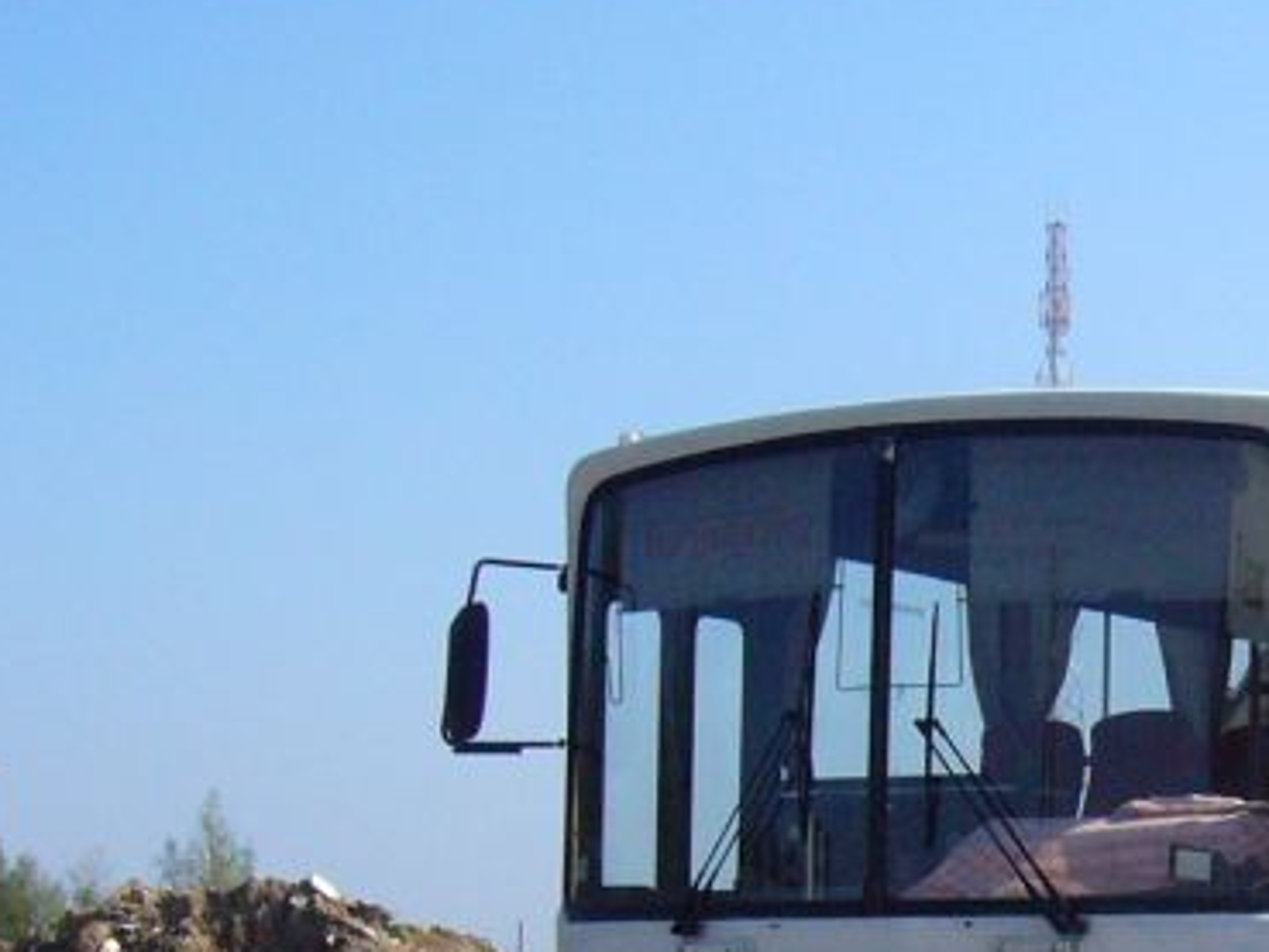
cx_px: 1286
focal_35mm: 90
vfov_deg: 16.0
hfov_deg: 21.0
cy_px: 1012
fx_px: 3300
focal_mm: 5.8
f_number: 5.6
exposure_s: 1/1000
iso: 200
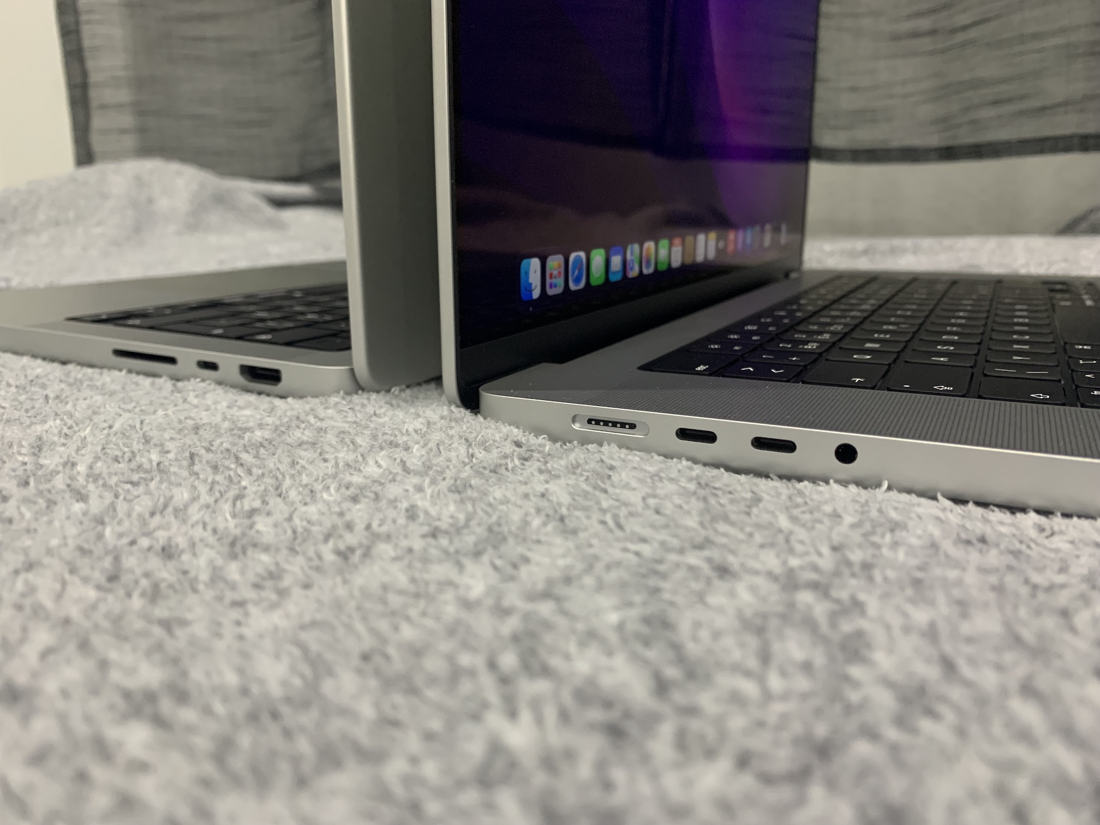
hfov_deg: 67.3
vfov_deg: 53.1
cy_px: 412
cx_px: 550
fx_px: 826
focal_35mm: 26
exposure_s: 1/50
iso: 400
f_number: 1.8
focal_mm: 4.25
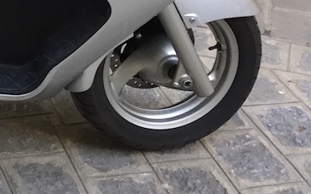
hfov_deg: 18.0
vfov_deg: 12.4
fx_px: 864
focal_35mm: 102
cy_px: -58
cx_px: -168
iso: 40
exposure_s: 1/33
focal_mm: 4.15
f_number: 2.2
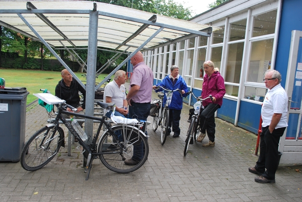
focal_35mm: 30
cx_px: 151
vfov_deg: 43.7
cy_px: 101
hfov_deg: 61.9
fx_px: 252
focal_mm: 20
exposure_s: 1/125
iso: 200
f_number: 5.6
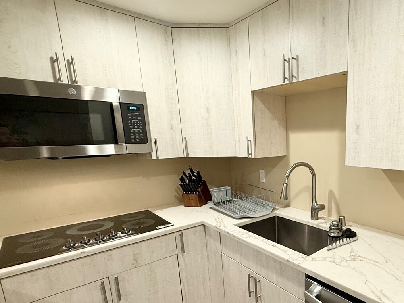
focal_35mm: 22
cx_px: 299
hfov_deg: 71.6
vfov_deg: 60.4
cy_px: 186
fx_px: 257
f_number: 2.2
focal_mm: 2.22
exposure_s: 1/60
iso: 200
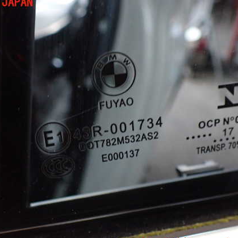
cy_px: 123
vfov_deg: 43.9
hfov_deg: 43.7
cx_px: 100
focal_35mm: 38
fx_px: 296
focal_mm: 5.4
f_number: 2.3
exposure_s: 1/40
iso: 800
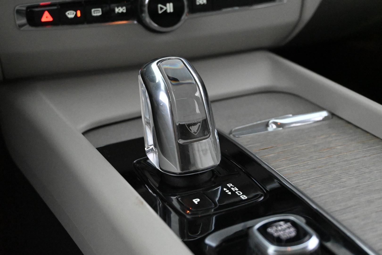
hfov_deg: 35.1
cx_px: 191
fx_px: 605
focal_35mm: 57
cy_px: 128
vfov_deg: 23.8
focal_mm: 38
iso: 11400
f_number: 5.6
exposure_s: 1/60
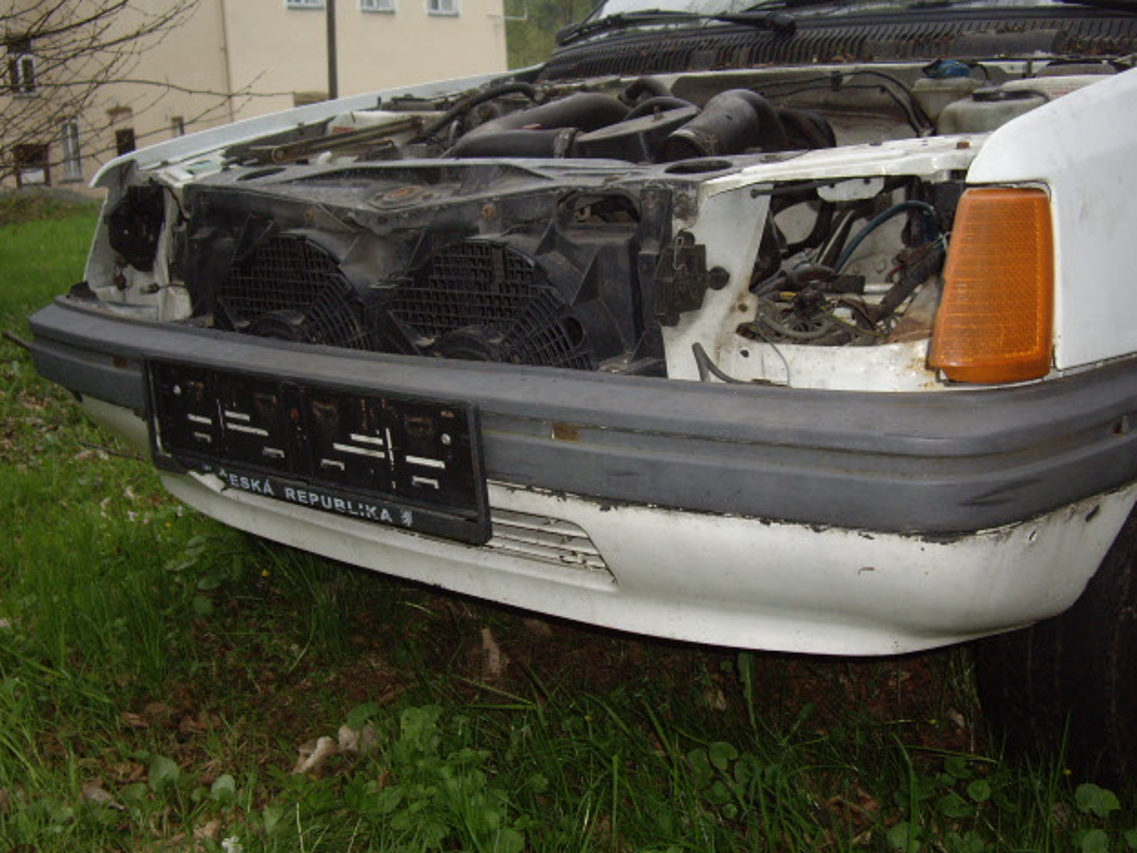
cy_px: 426
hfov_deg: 47.9
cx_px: 565
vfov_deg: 36.8
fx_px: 1281
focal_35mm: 39
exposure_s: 1/40
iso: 200
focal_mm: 7.9
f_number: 2.8
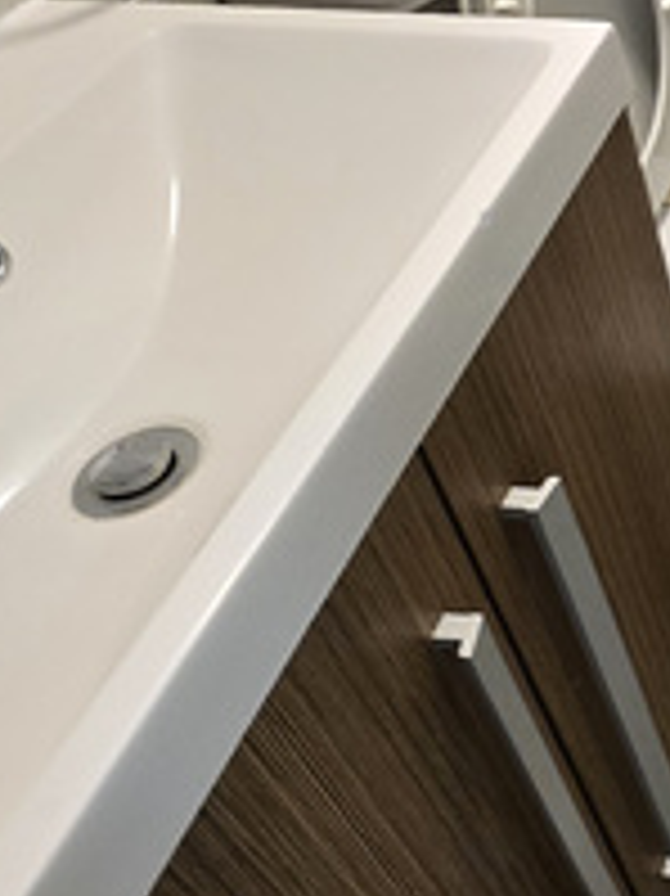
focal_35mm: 47
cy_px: 198
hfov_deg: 23.7
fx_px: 1214
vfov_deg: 39.1
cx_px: 1039
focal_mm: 1.7
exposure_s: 1/50
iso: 200
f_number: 2.2
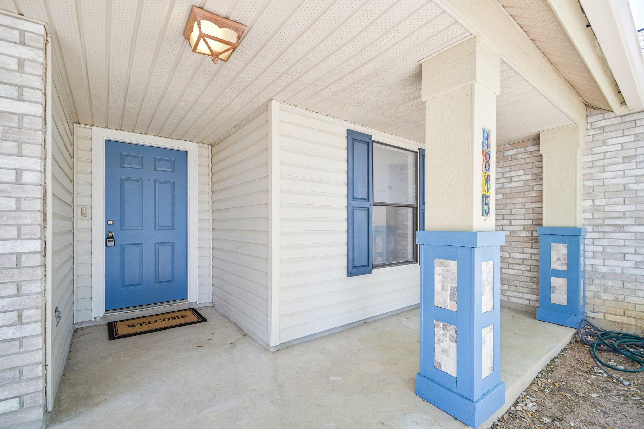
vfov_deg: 77.3
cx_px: 322
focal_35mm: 15
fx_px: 268
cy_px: 214
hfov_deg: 100.4
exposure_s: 1/50
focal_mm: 10
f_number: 8
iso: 400
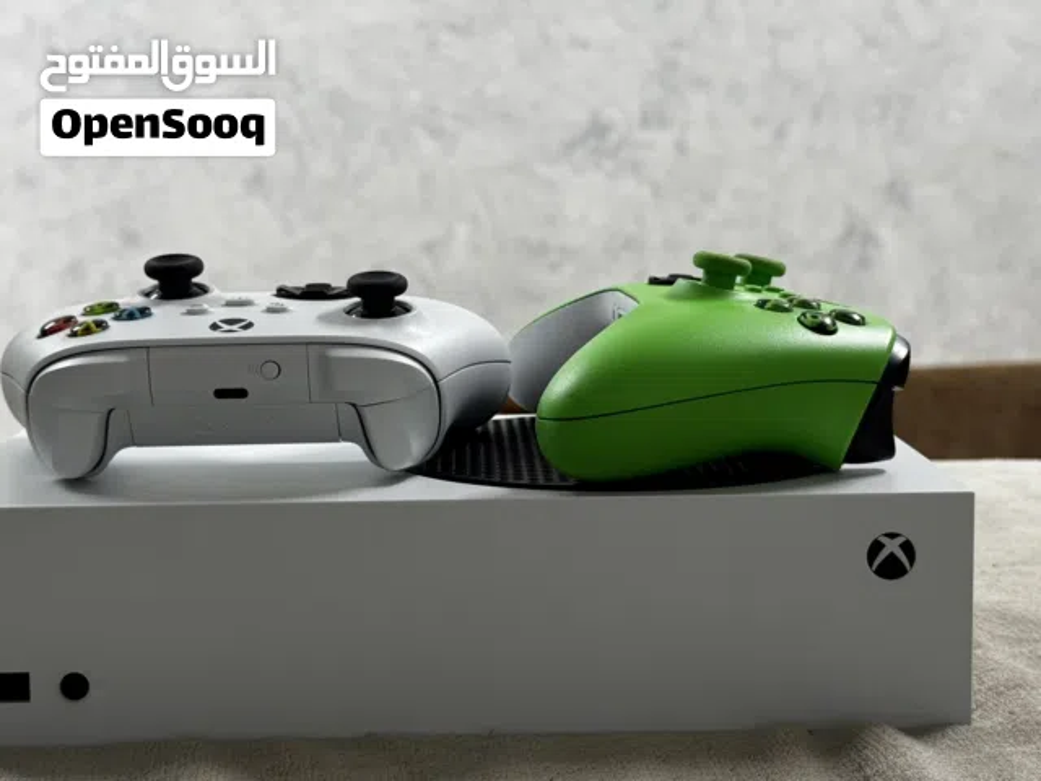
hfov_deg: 39.7
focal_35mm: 48
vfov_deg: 30.3
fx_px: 1443
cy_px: 390
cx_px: 520
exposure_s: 1/50
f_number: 1.78
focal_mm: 6.76
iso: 80
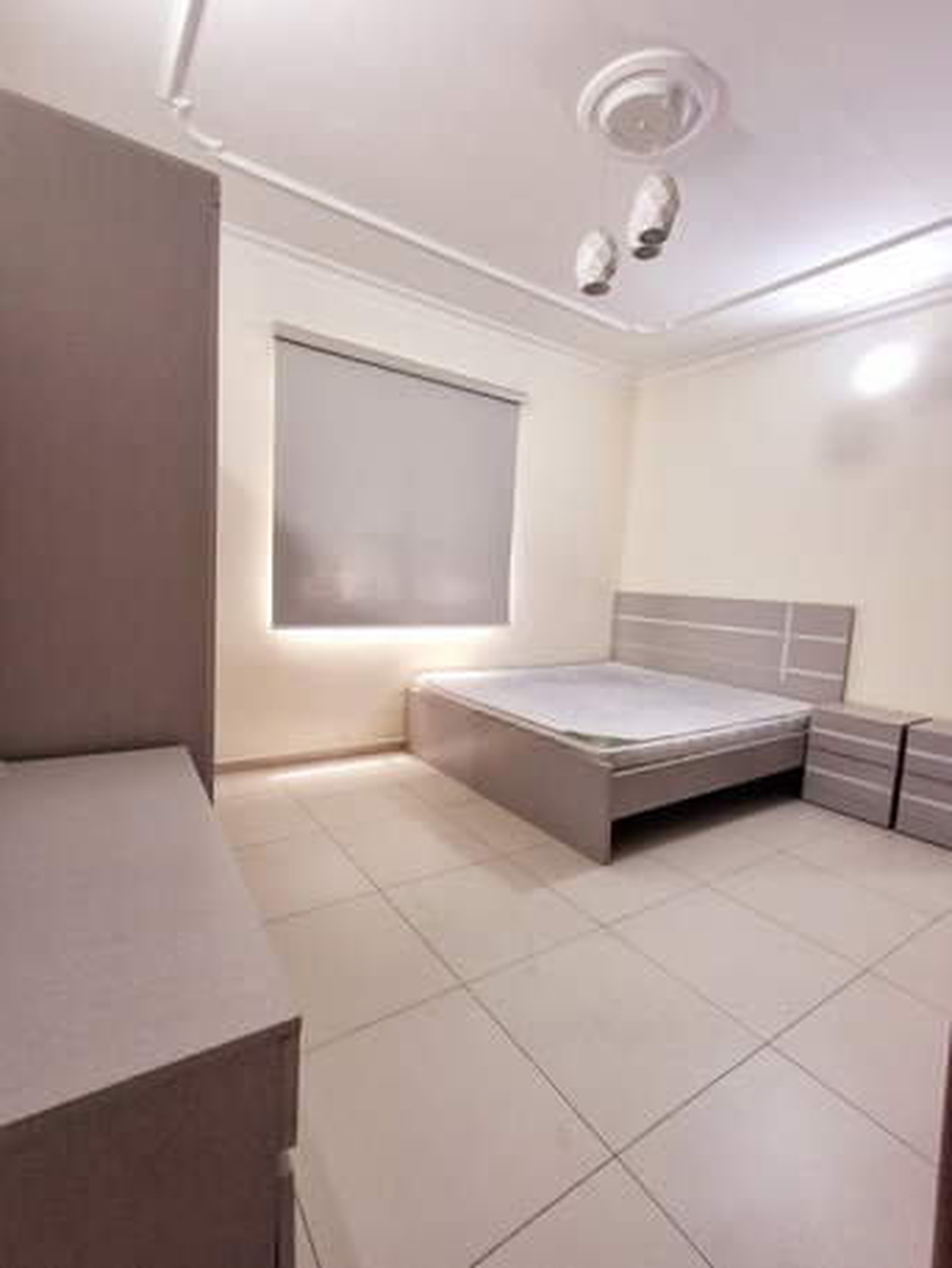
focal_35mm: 16
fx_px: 586
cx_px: 476
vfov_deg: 94.5
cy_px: 634
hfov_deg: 78.1
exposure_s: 1/40
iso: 160
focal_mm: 1.64
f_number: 2.2
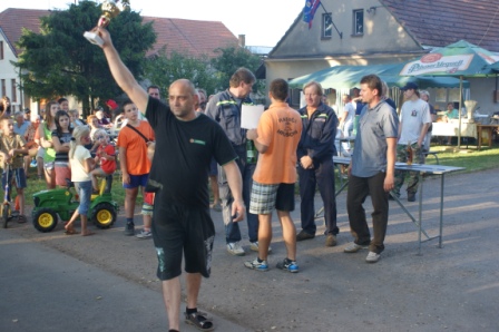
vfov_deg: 29.8
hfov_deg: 43.6
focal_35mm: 45
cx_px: 250
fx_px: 623
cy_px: 166
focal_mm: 30
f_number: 5
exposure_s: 1/60
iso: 125
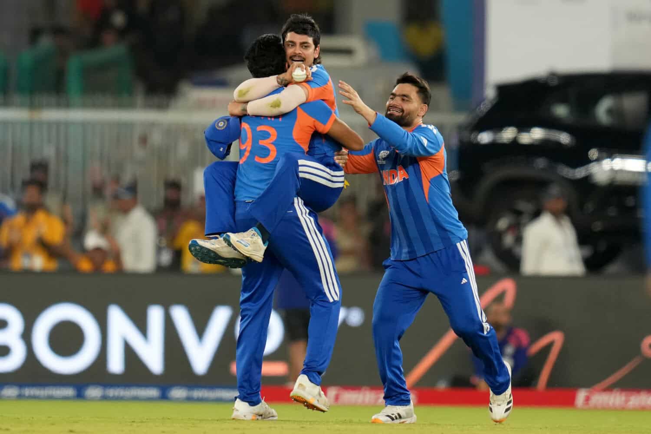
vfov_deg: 3.4
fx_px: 7233
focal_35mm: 400
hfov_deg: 5.2
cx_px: 326
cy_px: 217
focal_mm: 400
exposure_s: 1/1250
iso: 1600
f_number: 2.8
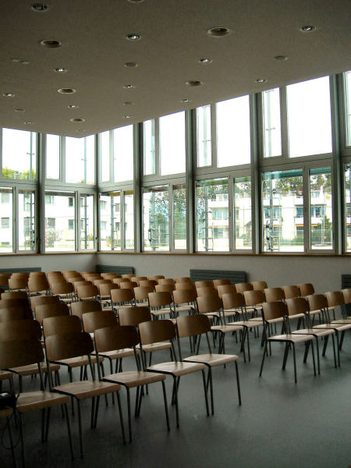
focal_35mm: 38
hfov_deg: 37.7
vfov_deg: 49.0
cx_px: 176
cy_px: 234
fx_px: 514
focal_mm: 7.8
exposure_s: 1/362
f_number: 2.8
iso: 50
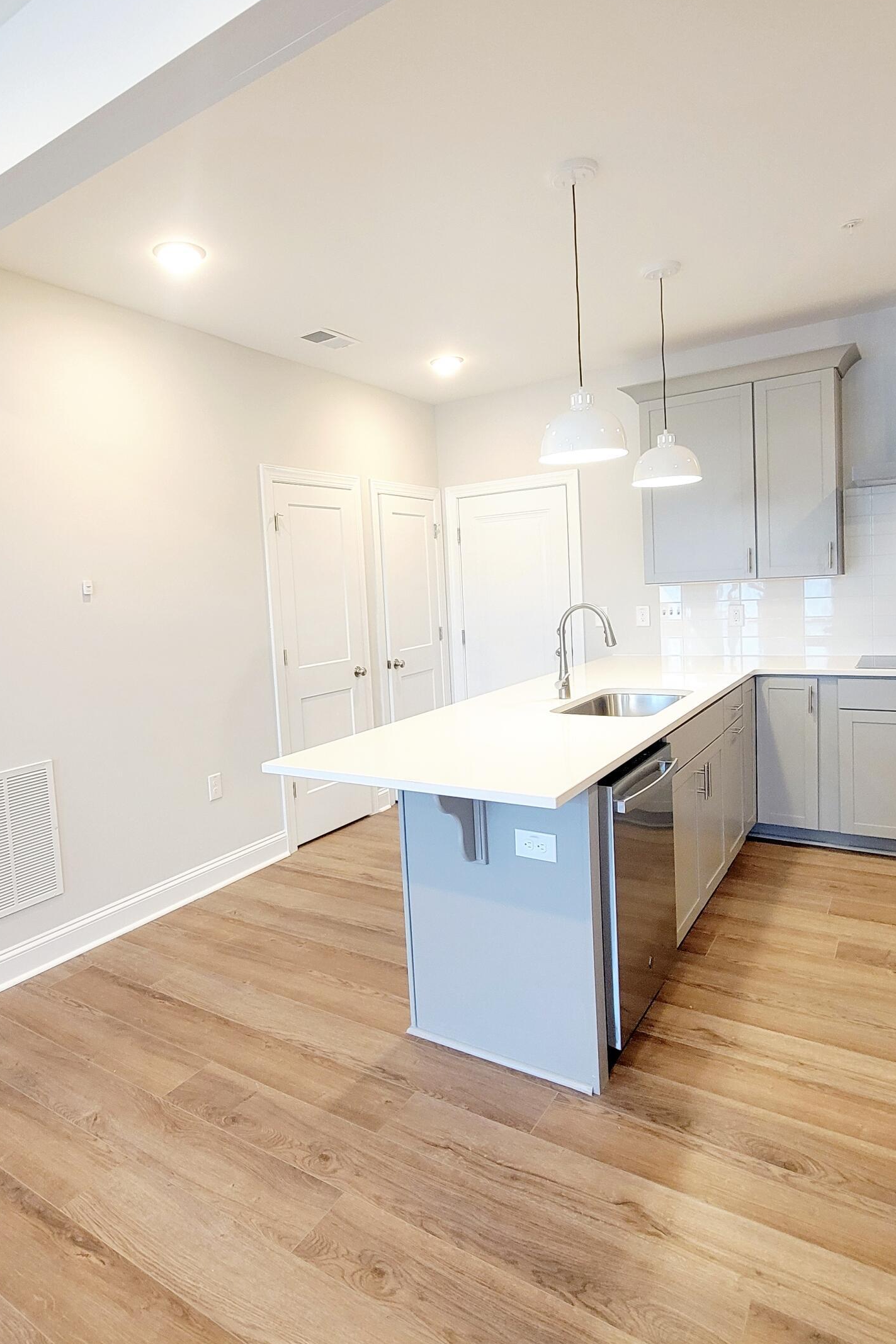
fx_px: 709
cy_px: 639
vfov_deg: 86.8
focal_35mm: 19
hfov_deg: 64.2
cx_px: 382
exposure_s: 1/60.2
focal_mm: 2.2
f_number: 2.2
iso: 320
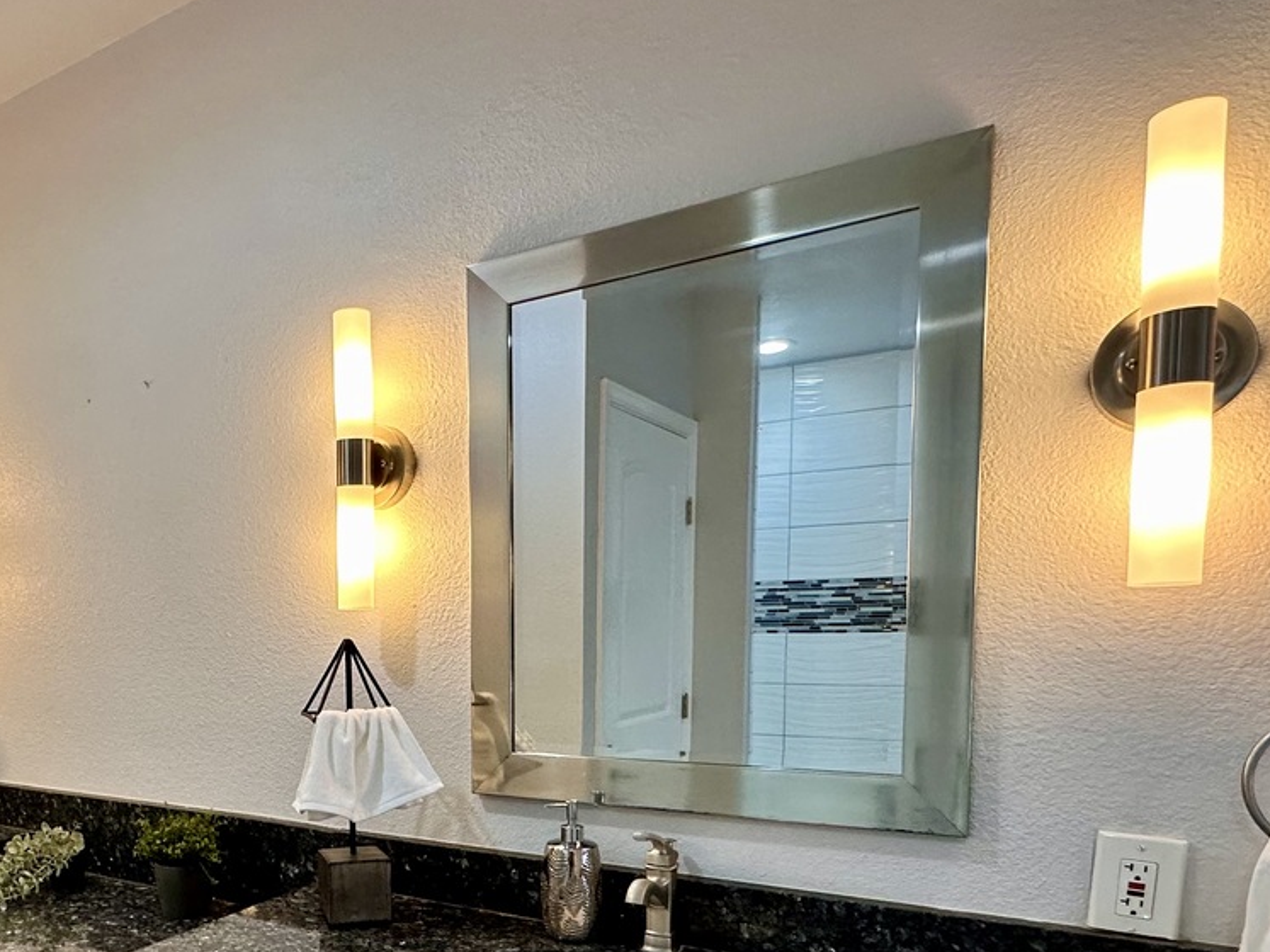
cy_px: 719
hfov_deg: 62.0
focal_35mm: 27
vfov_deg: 49.2
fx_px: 990
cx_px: 333
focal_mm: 2.22
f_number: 2.2
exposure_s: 1/120
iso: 200
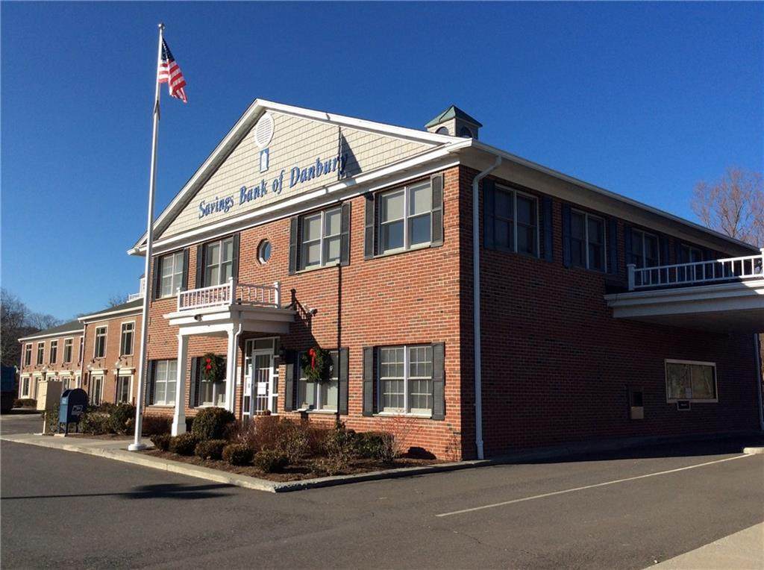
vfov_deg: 44.0
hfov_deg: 56.9
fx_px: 705
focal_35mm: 32
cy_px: 285
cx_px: 382
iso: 32
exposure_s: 1/1506
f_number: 2.4
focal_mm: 3.3
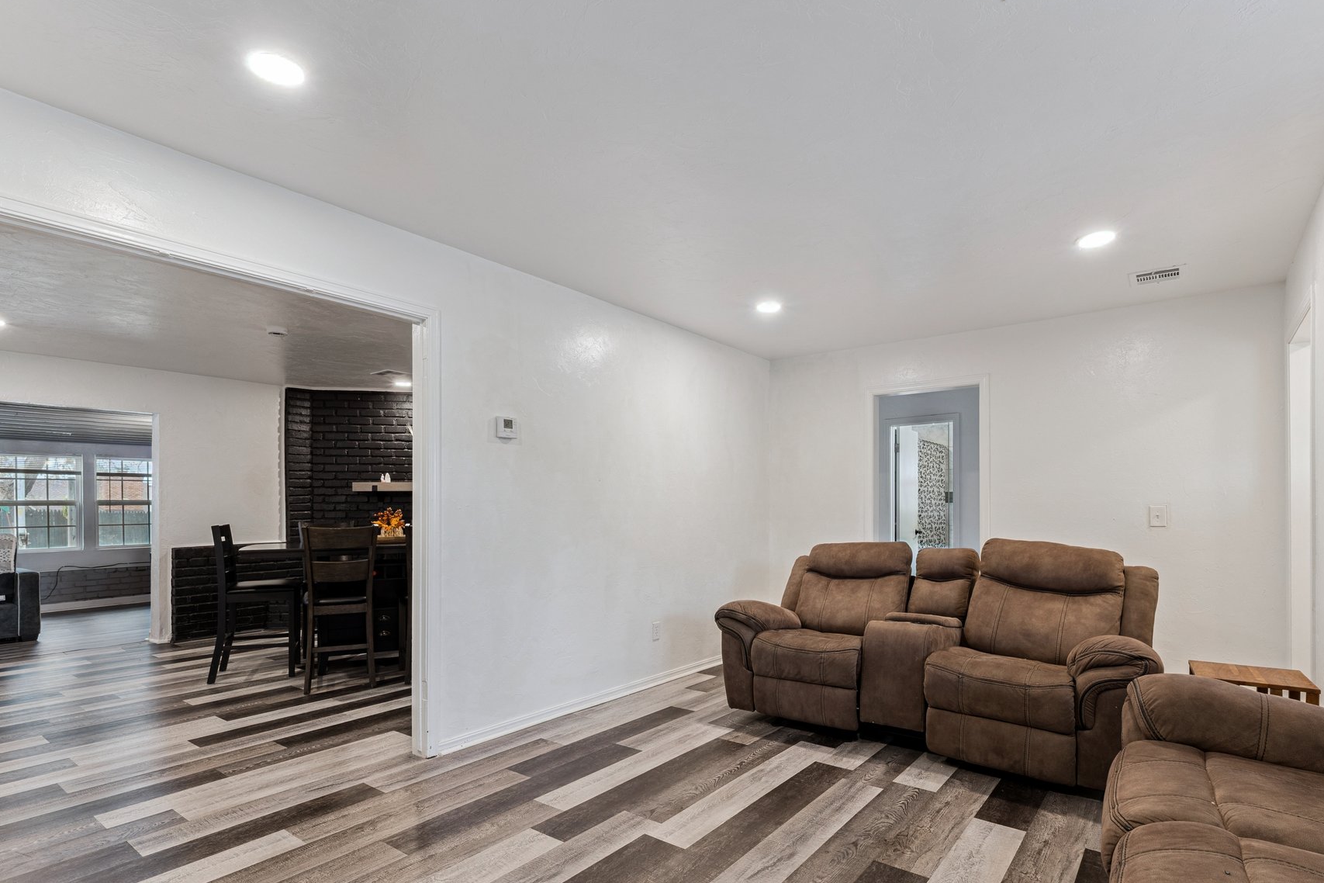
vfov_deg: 67.0
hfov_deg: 90.0
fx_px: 662
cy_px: 507
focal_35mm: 18
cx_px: 683
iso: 100
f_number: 8
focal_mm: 10
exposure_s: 1/15
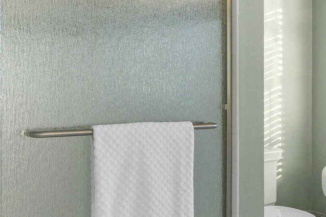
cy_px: 54
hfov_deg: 34.6
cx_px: 301
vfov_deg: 24.7
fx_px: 489
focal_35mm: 54
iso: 400
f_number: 8
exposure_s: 1/4
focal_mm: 12
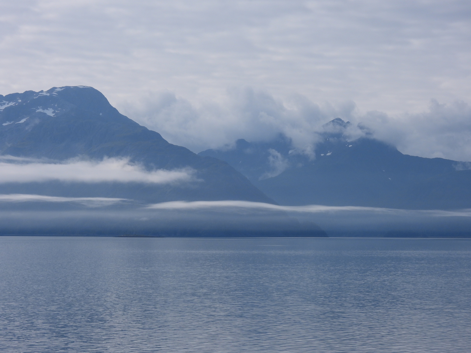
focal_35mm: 125
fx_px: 1701
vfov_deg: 11.9
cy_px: 176
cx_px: 236
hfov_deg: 15.8
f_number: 4.5
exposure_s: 1/2000
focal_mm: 22.3
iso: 100
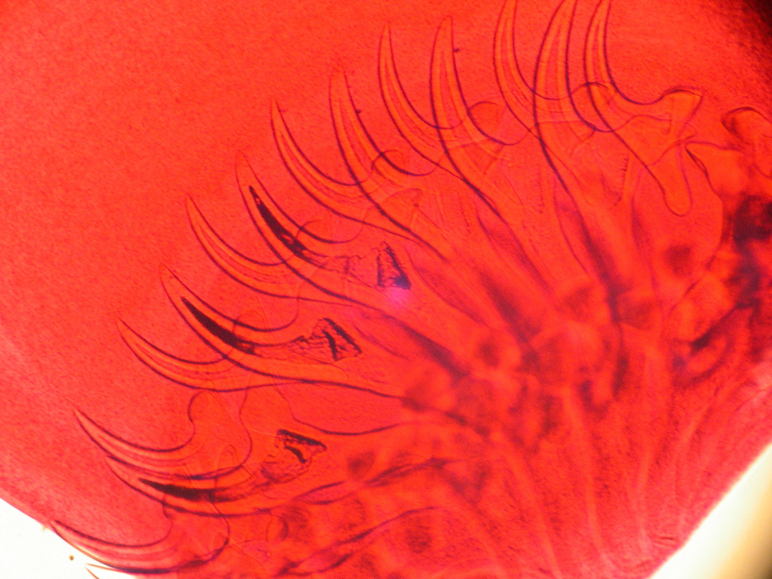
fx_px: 2542
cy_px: 290
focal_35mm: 114
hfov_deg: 17.3
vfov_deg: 13.0
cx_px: 386
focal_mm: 24
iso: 400
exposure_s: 1/3.33
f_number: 4.9
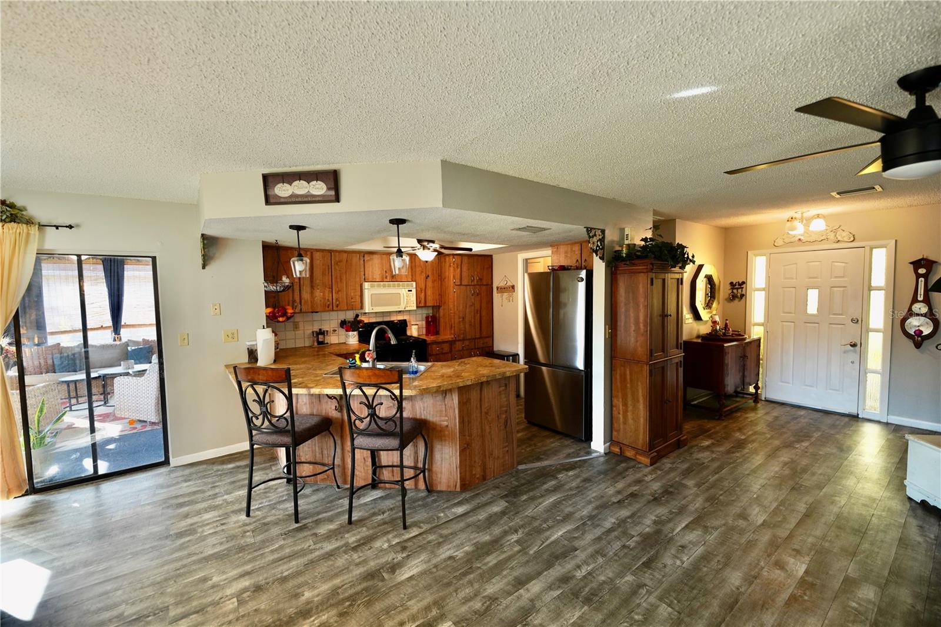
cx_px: 470
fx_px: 366
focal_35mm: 14
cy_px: 314
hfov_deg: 104.3
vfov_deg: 81.2
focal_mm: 14
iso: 640
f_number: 2.8
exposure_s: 1/125
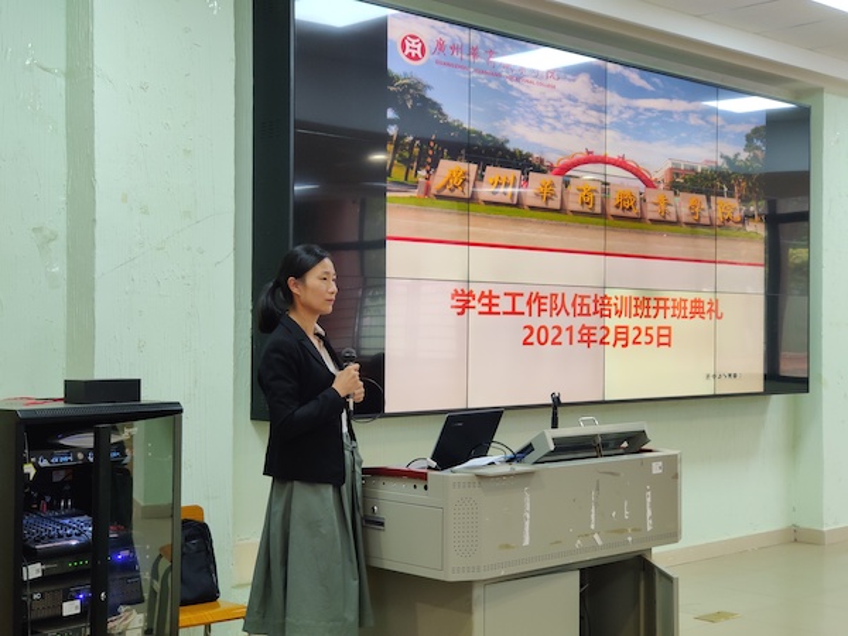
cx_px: 424
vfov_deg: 22.3
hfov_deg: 29.4
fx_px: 1617
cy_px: 318
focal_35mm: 66
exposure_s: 1/50
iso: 500
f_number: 2.2
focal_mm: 6.22
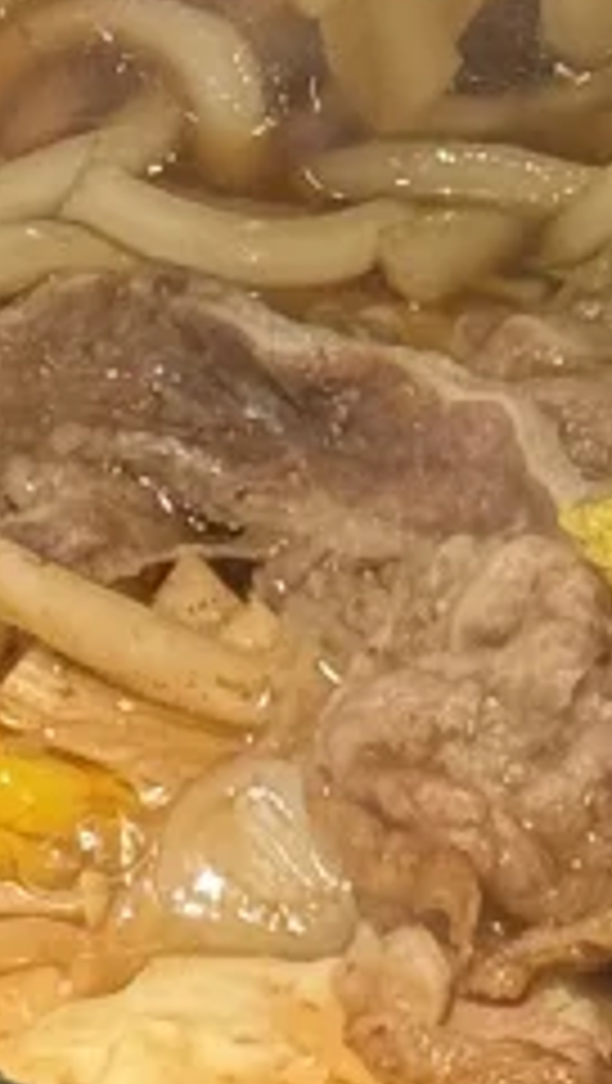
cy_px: 472
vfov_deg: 6.9
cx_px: 72
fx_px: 8979
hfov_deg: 3.9
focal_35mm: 312
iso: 125
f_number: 1.78
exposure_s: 1/50
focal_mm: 6.86
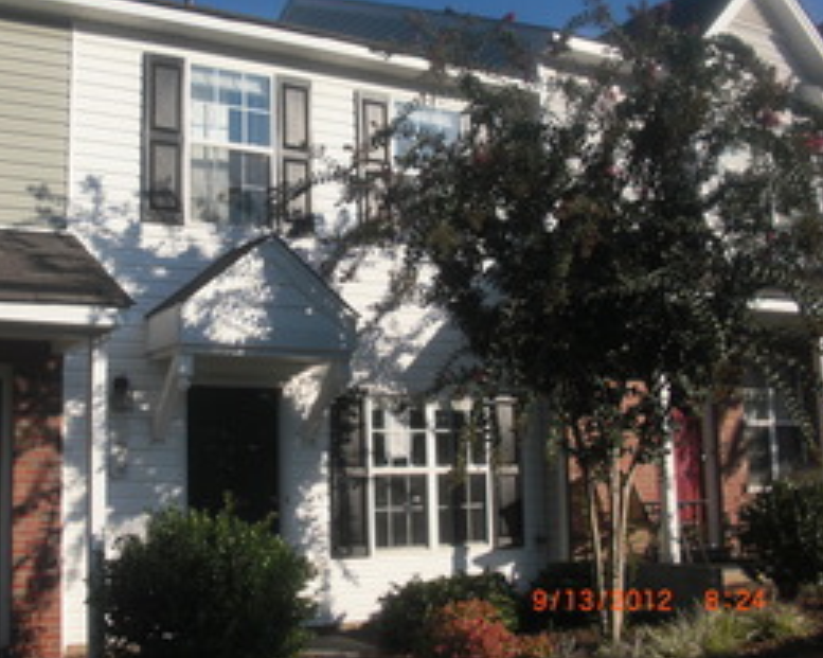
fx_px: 1144
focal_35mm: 47
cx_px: 283
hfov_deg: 39.2
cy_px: 270
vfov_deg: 32.0
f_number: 7.9
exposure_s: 1/160
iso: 50
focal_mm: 6.3
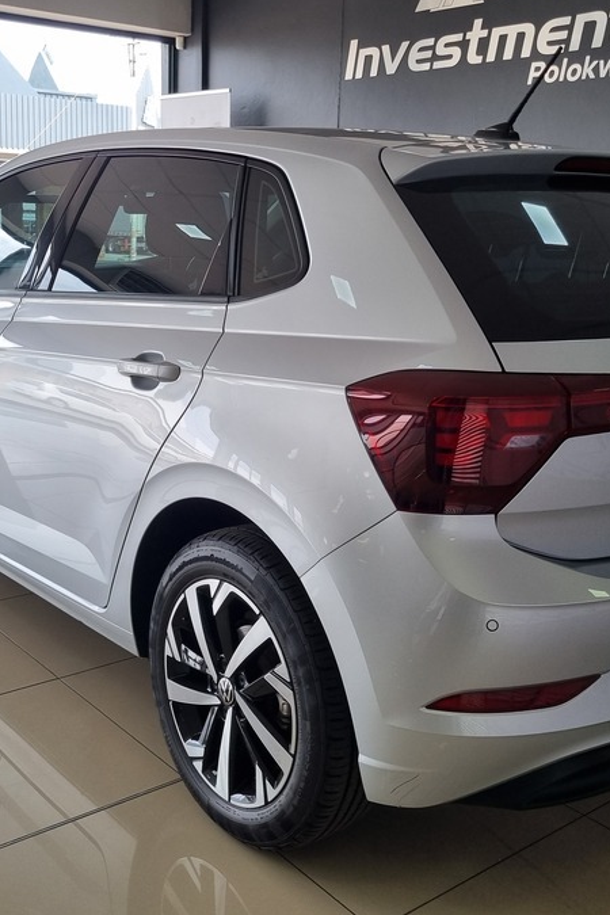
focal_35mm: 41
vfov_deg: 47.4
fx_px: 1042
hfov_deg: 32.6
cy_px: 418
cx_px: 293
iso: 50
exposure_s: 1/298
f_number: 1.8
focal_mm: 5.4
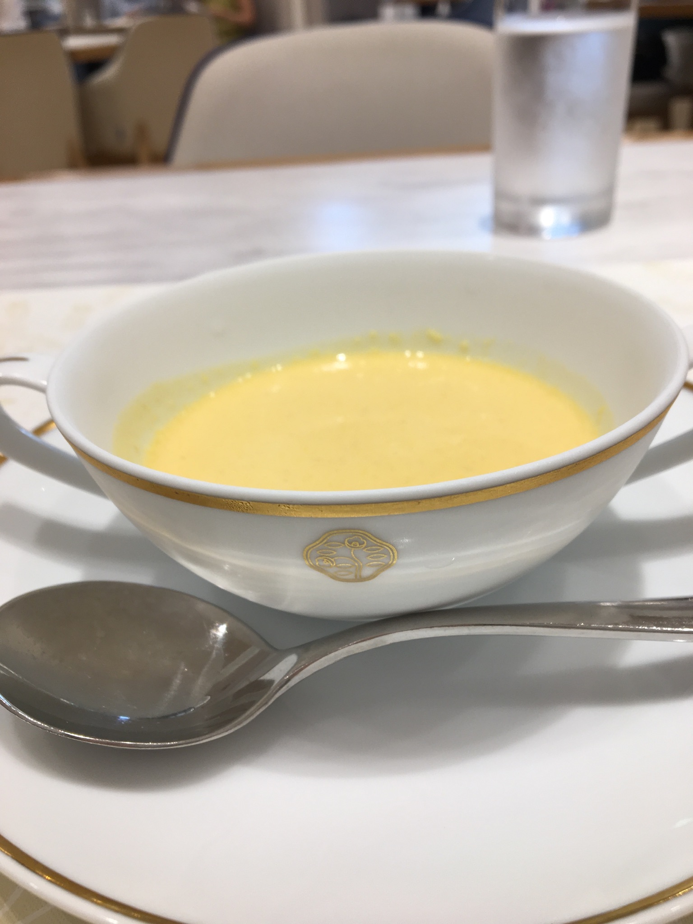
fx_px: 774
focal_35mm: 29
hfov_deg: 48.2
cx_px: 346
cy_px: 462
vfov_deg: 61.7
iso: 32
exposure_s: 1/60
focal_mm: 4.15
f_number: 2.2
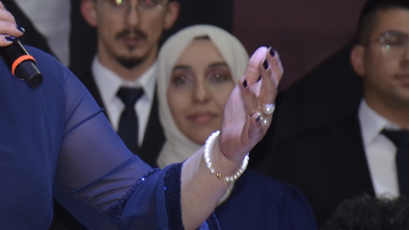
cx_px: -30
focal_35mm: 534
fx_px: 5790
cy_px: 29
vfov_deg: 2.3
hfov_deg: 4.0
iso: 800
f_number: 5.6
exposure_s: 1/60
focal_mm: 140
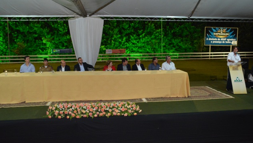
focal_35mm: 32
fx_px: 215
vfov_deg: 36.6
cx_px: 128
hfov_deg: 61.0
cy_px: 60
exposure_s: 1/60
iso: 2800
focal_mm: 20
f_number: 4
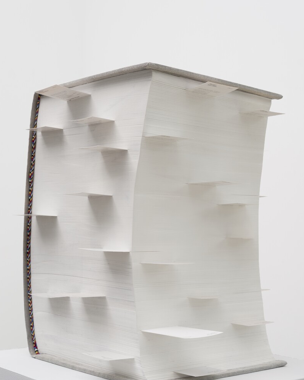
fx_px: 641
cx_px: 152
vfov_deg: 33.0
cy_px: 207
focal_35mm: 57
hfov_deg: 26.7
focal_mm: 50
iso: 200
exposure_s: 1/160
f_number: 8
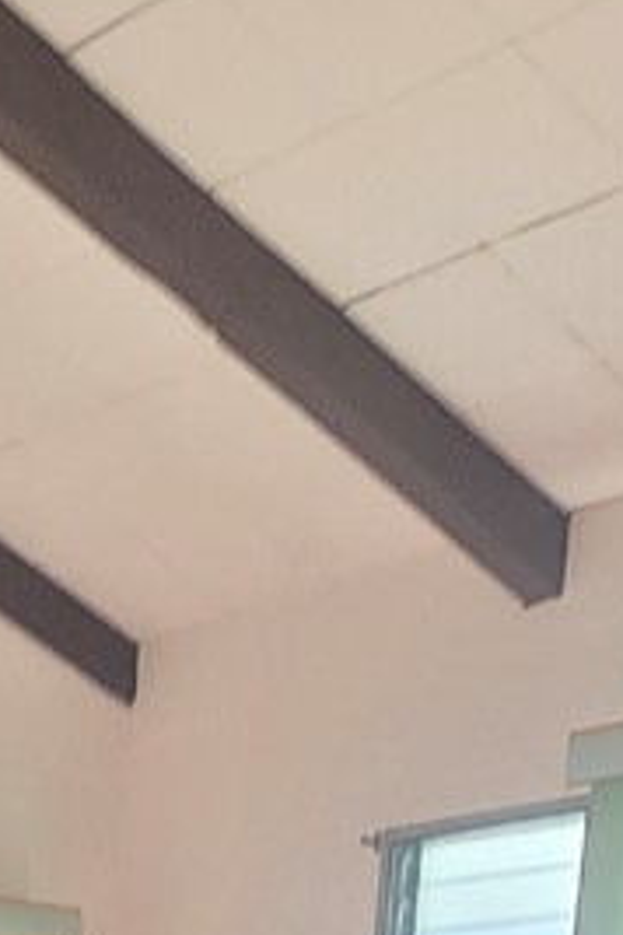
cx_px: -60
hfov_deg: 16.4
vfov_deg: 17.4
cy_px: 1912
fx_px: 2102
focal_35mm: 81
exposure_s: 1/60
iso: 64
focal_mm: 2.2
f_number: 2.2
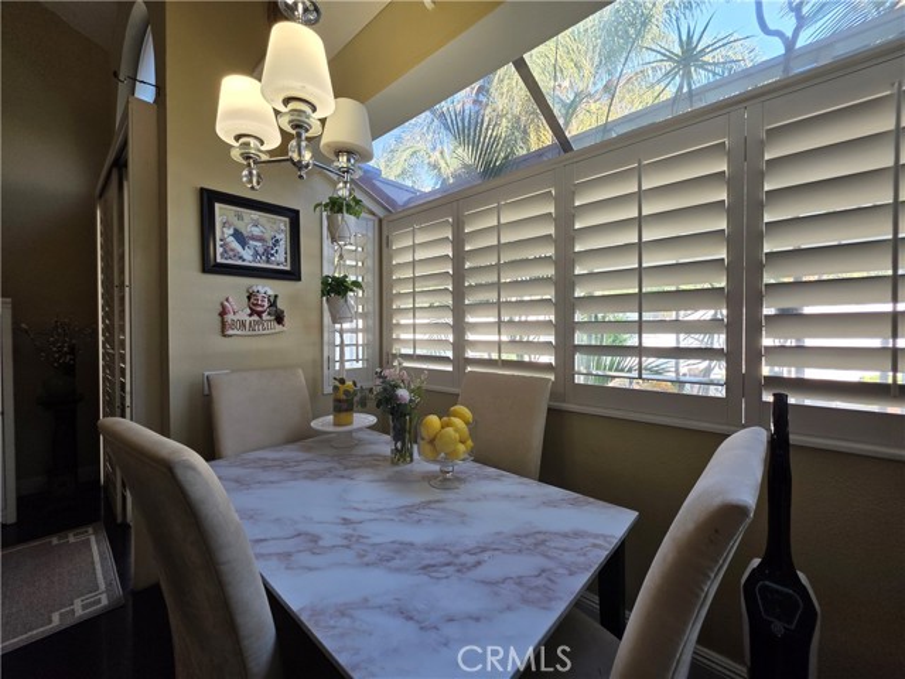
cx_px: 452
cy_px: 340
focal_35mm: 13
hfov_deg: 106.2
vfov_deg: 89.9
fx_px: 340
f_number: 1.9
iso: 50
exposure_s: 1/120
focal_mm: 2.2
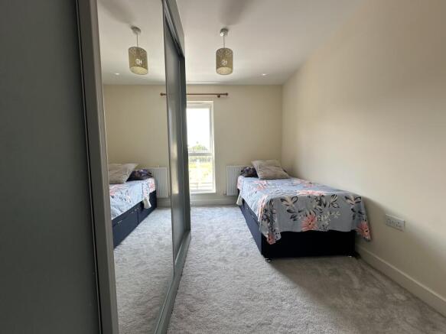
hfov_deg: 102.1
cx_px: 223
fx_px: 180
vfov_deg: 85.7
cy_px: 167
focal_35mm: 14
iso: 50
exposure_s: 1/100
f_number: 2.2
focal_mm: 2.22
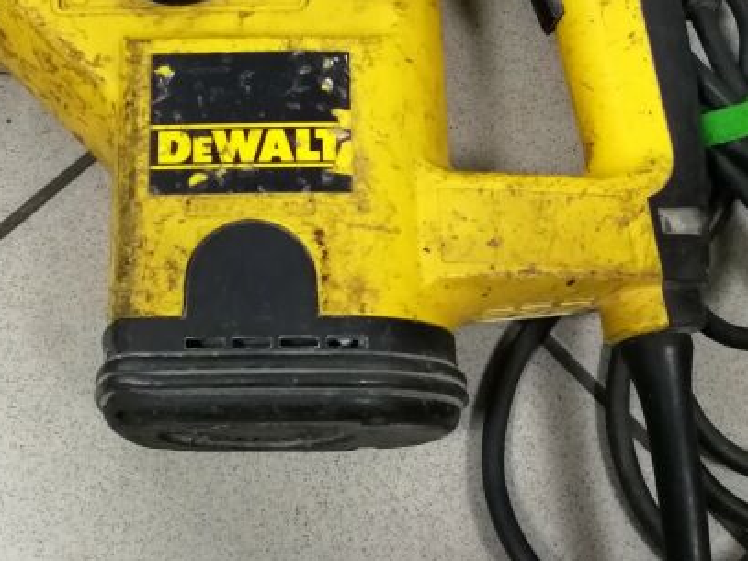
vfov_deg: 28.5
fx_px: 1102
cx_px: 241
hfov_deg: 37.0
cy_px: 218
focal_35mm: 51
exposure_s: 1/25
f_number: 2.2
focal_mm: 3.95
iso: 500
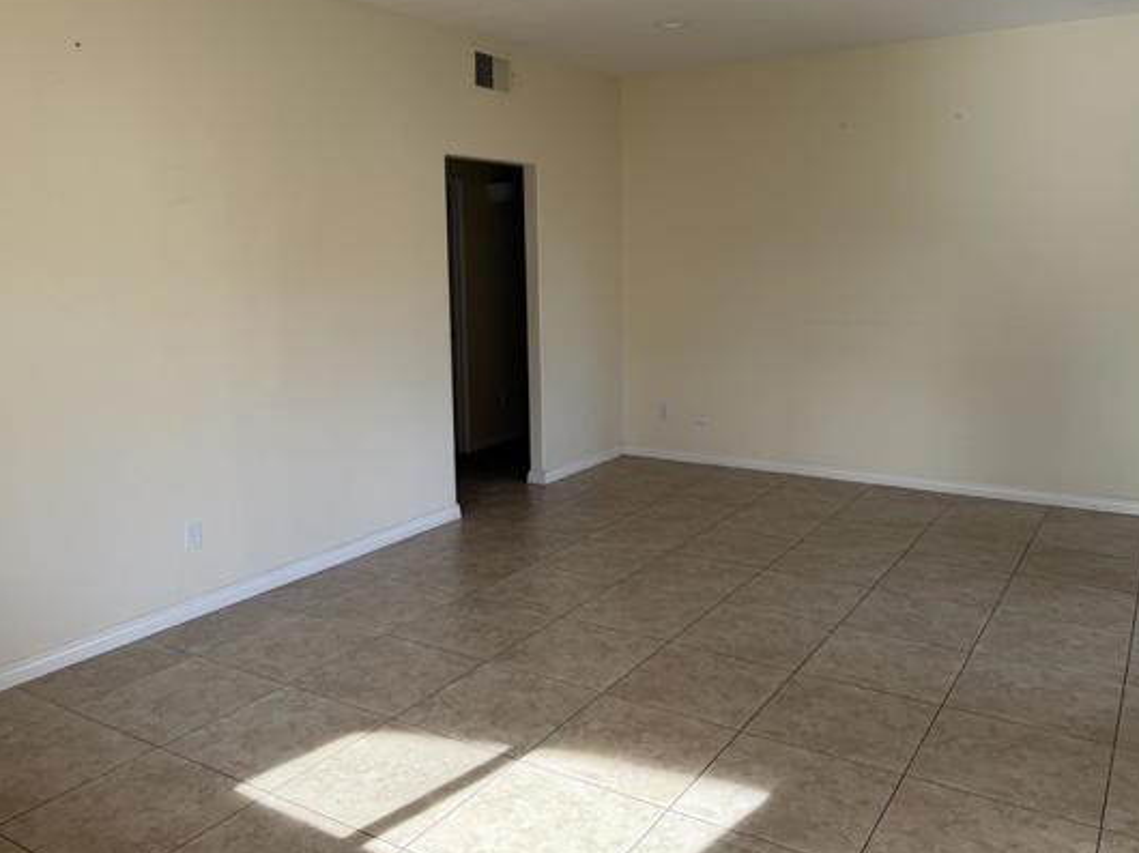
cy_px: 380
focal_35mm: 29
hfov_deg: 61.7
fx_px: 954
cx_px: 580
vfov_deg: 48.1
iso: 80
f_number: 1.78
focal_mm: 6.76
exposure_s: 1/274
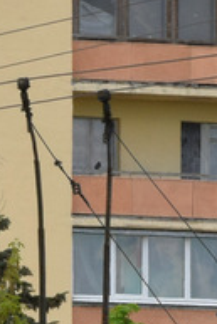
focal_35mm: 700
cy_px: 467
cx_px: 71
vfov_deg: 2.9
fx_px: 6318
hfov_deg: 2.0
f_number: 14
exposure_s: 1/250
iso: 250
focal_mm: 75
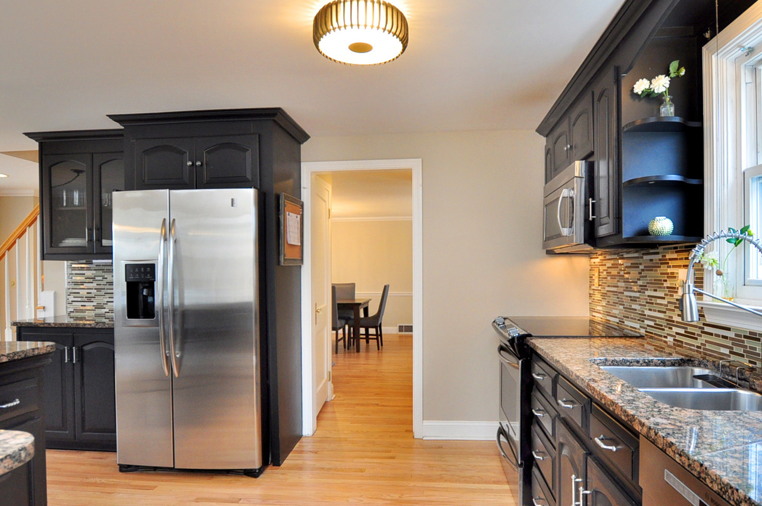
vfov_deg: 57.1
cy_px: 268
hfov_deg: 78.6
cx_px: 388
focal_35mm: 22
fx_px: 465
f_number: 4.5
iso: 500
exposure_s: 1/50
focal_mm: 10
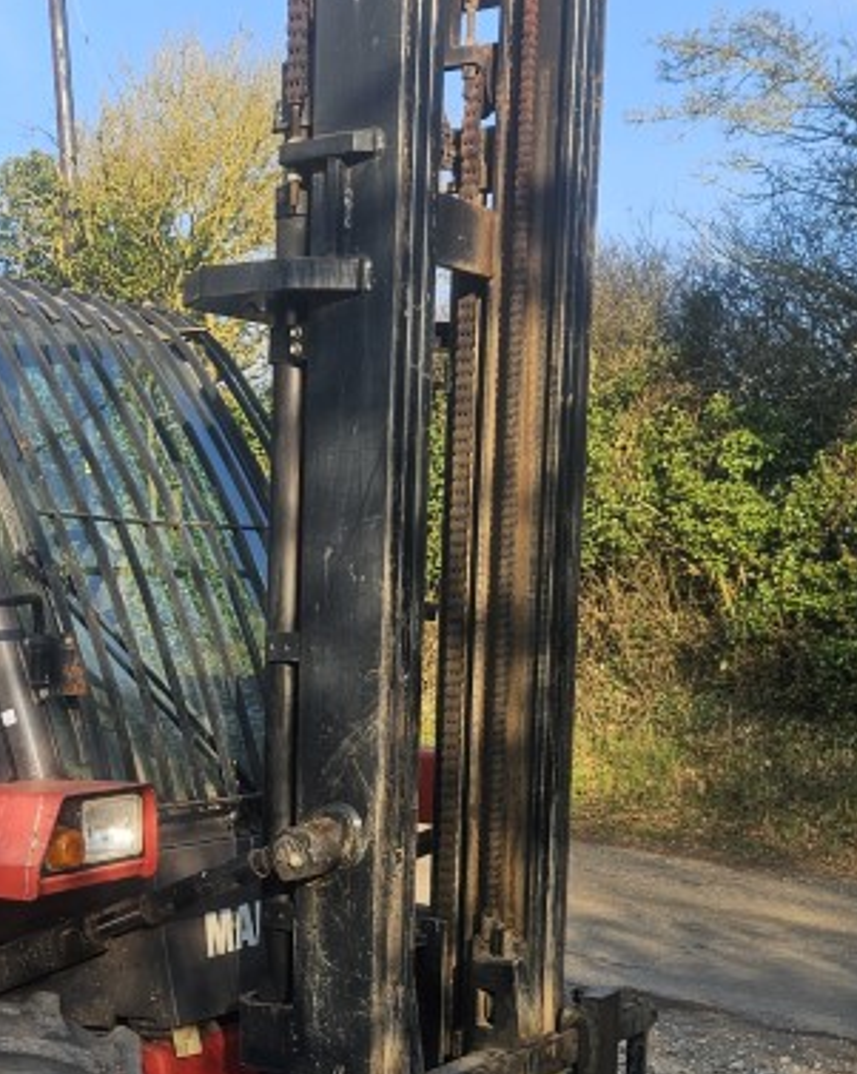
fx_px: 1936
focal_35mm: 61
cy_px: 803
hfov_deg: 24.3
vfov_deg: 30.5
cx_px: 108
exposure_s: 1/512
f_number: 1.8
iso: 25
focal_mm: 5.4
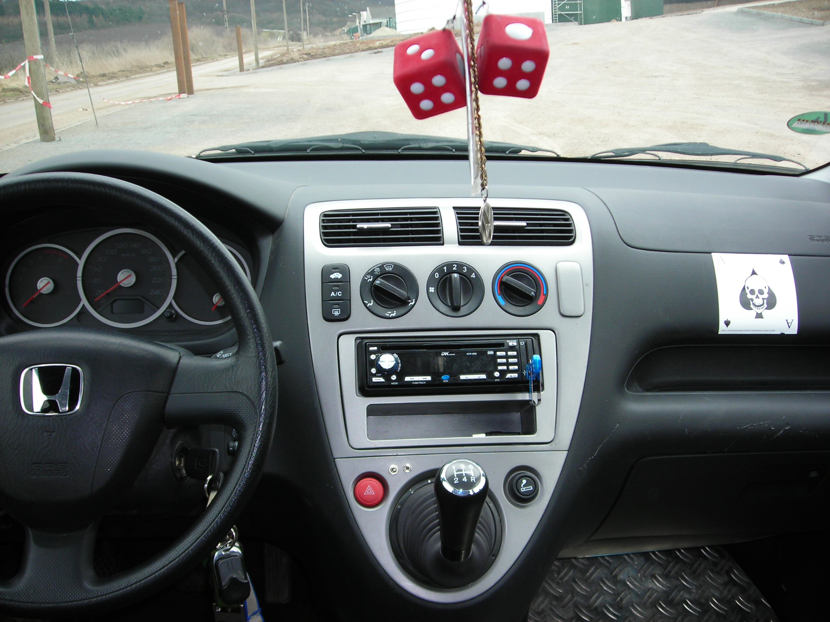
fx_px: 911
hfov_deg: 49.0
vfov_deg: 37.7
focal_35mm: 38
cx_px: 415
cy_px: 311
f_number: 3.2
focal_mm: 6.3
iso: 50
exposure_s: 1/30
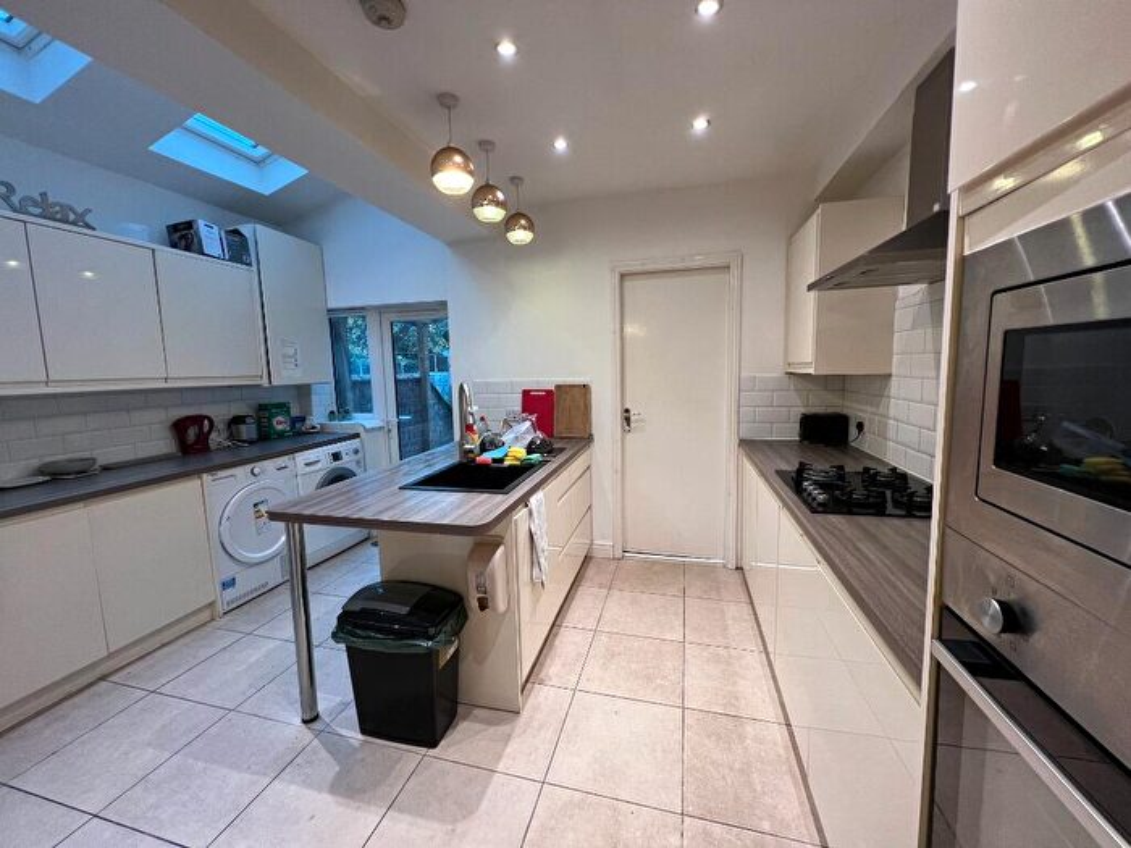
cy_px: 424
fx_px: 425
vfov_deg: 89.9
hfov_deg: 106.2
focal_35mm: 13
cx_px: 566
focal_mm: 1.57
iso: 125
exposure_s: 1/50
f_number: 1.8
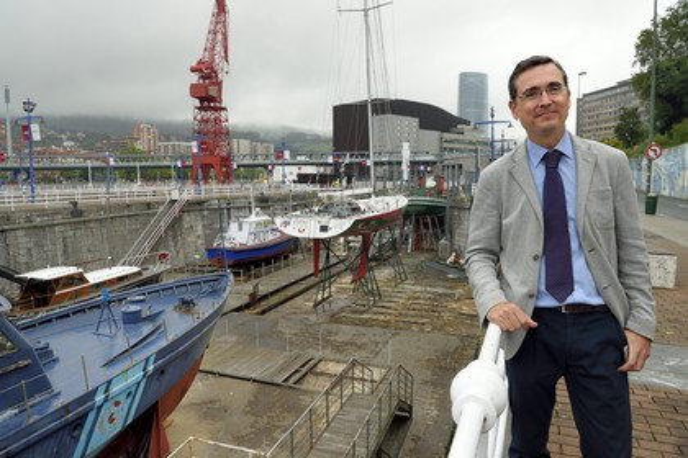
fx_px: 459
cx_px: 344
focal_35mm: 24
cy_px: 229
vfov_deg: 53.1
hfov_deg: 73.7
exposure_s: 1/200
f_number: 10
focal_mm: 24
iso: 400
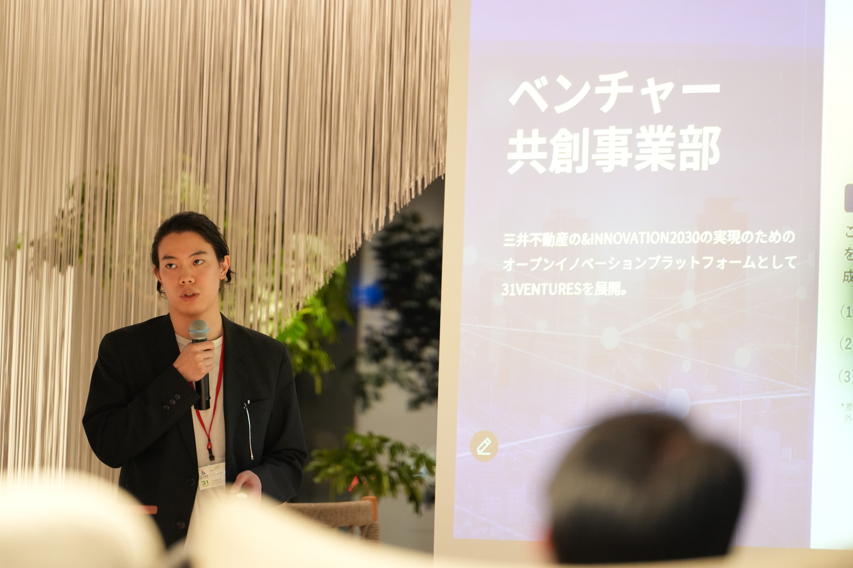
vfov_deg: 7.6
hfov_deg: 11.4
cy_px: 284
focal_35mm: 180
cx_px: 426
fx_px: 4264
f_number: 2.8
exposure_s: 1/160
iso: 3200
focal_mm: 180
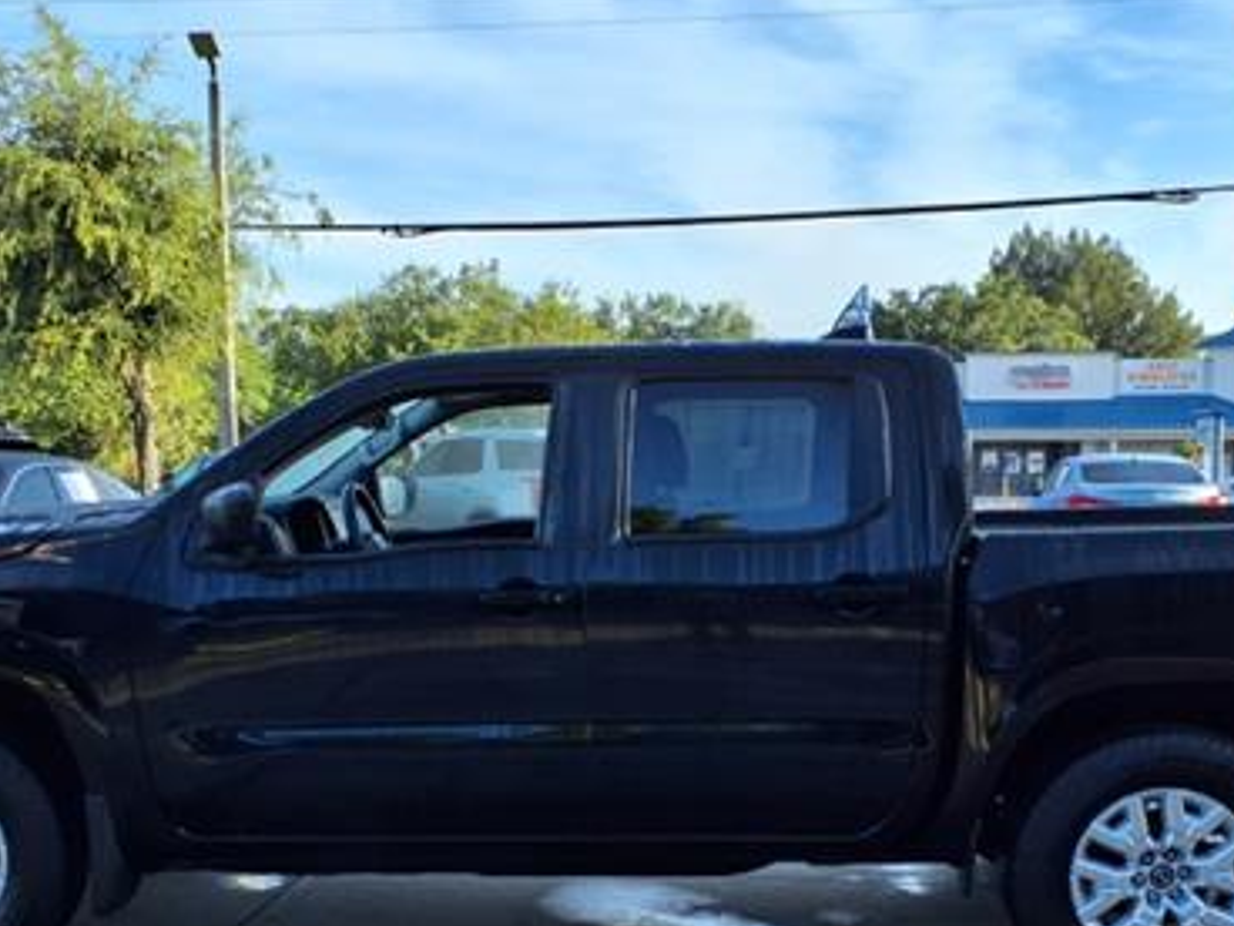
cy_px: 658
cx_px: 640
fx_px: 1675
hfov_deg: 40.4
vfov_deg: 30.5
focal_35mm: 47
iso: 40
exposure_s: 1/714
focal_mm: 3.58
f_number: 1.9
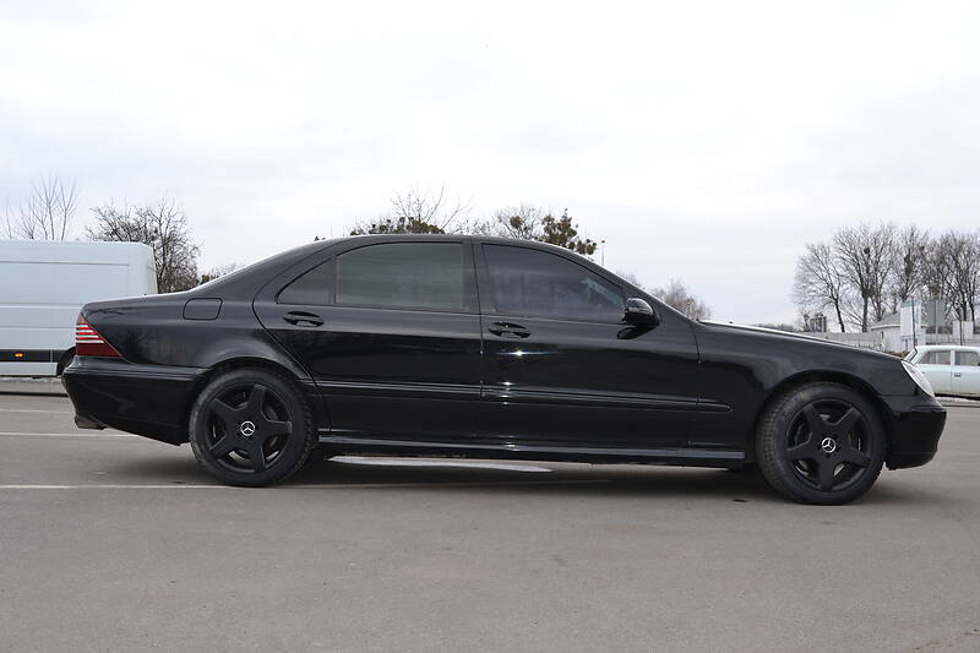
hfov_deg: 53.1
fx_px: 980
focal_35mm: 36
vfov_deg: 36.9
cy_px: 326
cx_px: 490
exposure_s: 1/200
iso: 400
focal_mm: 24
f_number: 7.1
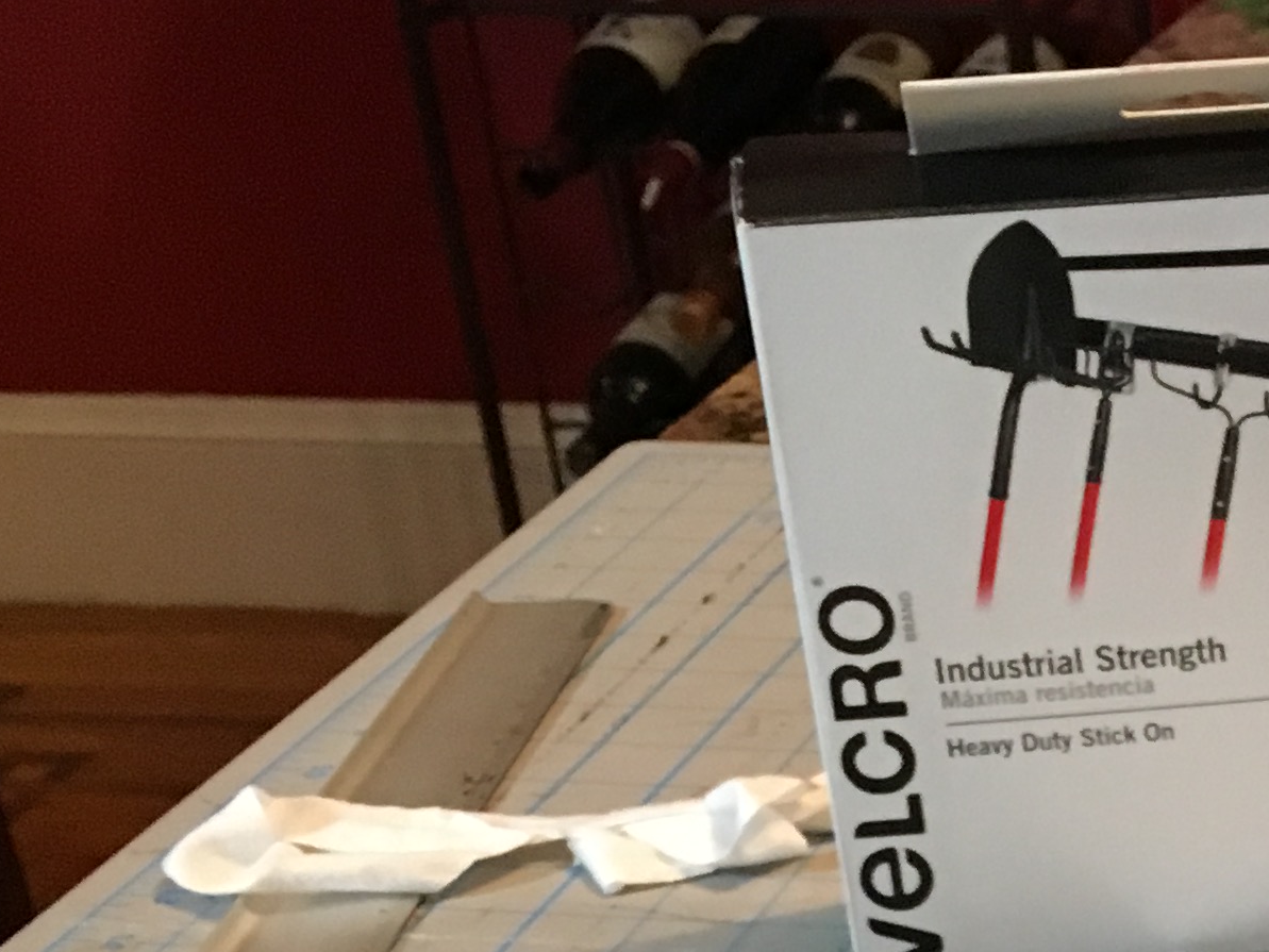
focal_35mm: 98
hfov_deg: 18.6
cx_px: 1660
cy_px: 1539
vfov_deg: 13.9
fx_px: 3593
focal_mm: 4.15
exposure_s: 1/24
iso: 200
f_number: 2.2
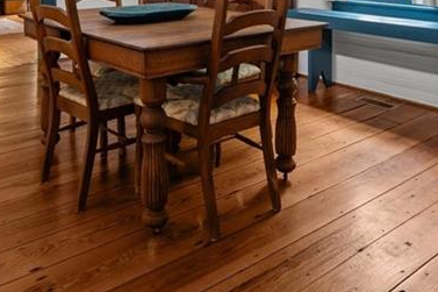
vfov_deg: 30.5
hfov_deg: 50.6
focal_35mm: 38
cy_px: -46
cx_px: 189
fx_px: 462
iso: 200
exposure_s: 1/2.5
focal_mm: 14
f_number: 7.1
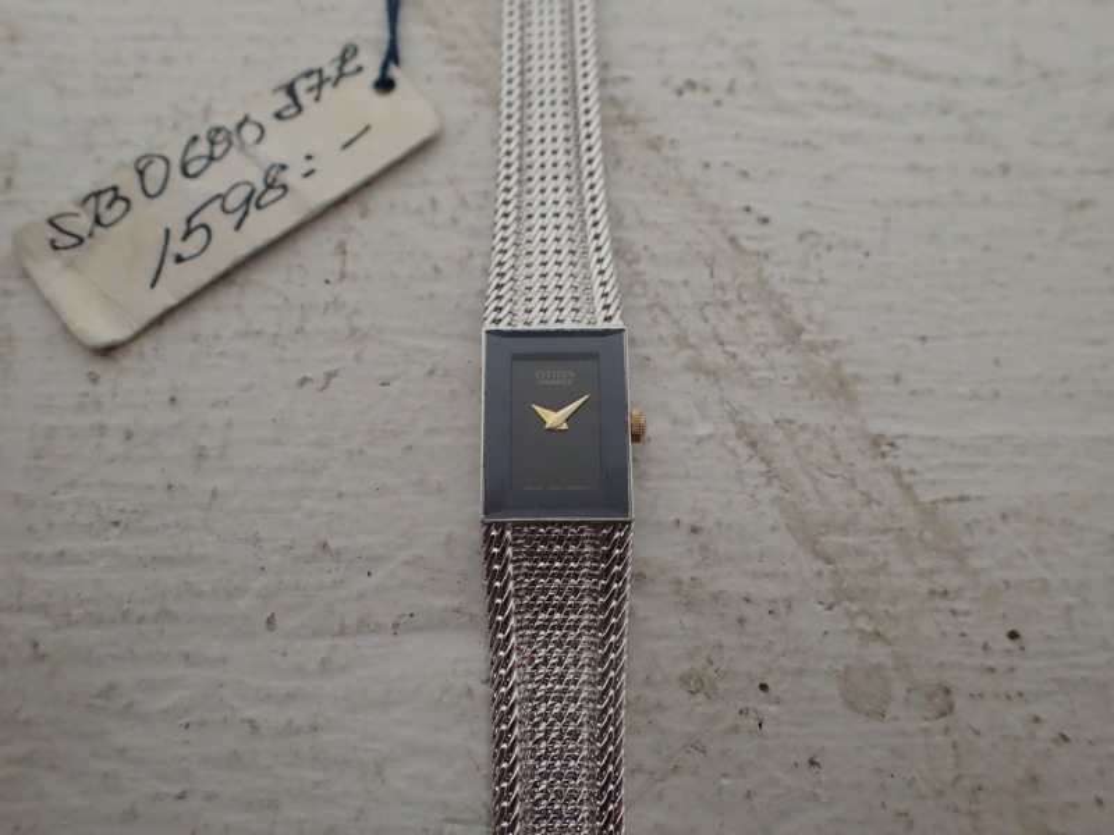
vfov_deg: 46.8
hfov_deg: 60.0
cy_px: 418
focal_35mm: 30
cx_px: 557
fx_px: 965
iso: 500
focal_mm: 5.5
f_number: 2.3
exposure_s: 1/125
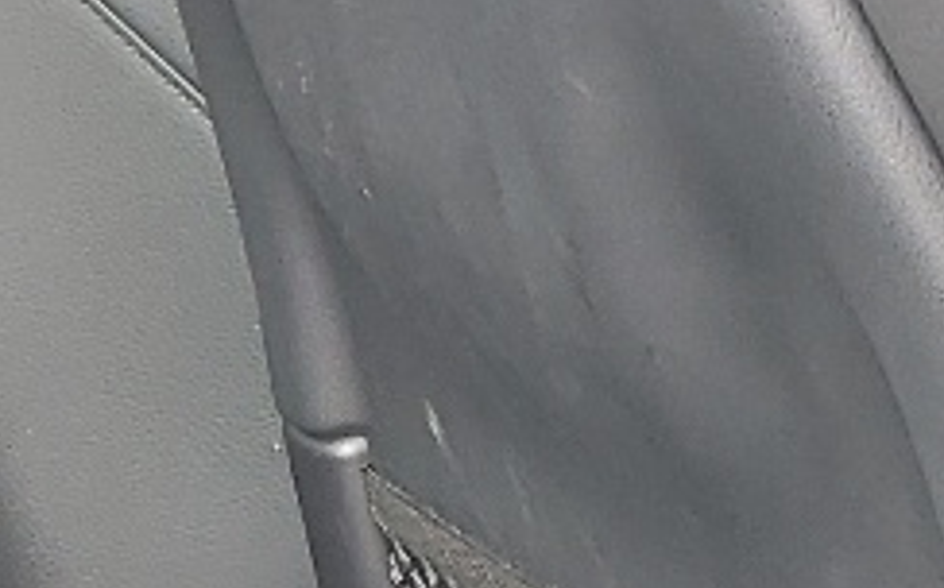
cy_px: 325
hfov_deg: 11.0
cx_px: -565
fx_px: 4652
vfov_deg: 7.2
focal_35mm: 181
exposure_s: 1/50
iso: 80
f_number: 1.5
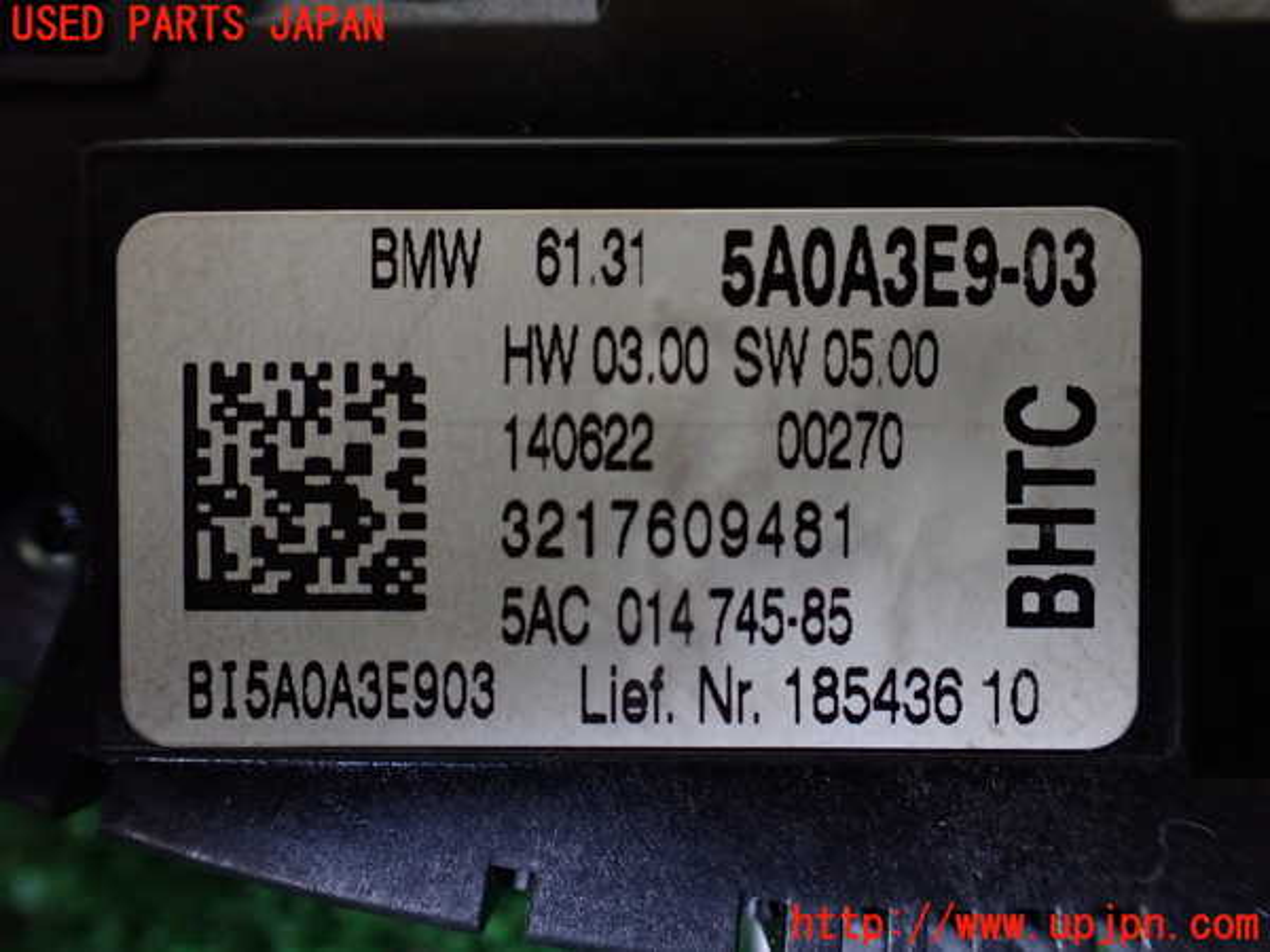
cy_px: 476
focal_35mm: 30
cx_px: 635
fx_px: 1101
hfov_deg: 60.0
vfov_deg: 46.8
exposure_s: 1/125
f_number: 2.3
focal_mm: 5.4
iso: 500
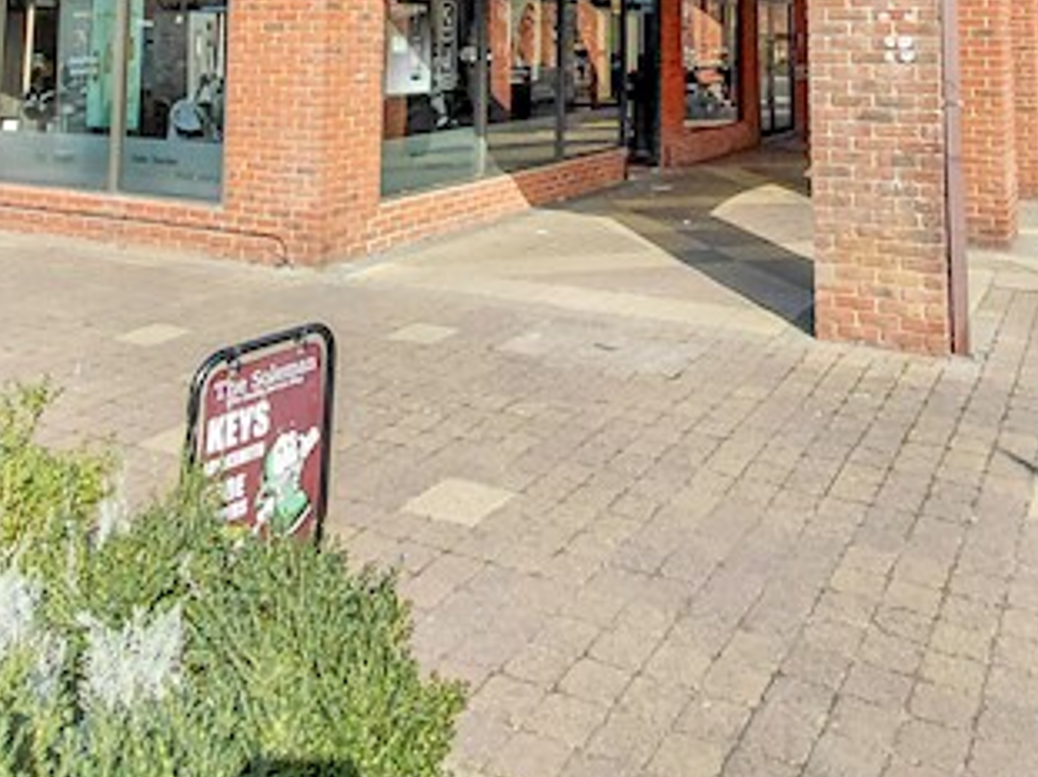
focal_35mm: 36
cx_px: 574
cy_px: -65
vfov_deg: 34.5
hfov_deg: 51.3
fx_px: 1079
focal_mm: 1.64
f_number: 2.2
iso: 40
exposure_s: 1/900
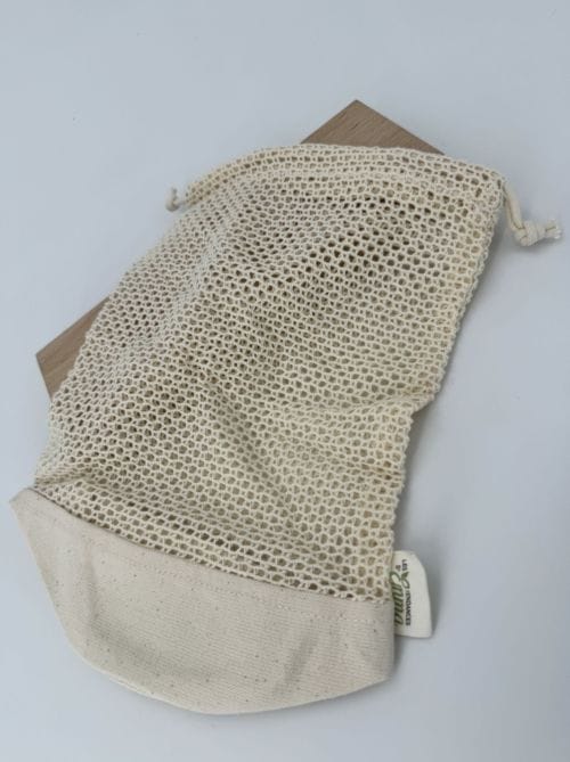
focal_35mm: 24
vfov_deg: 71.7
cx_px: 285
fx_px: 528
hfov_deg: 56.7
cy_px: 381
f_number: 1.78
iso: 80
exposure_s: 1/2604
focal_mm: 6.76
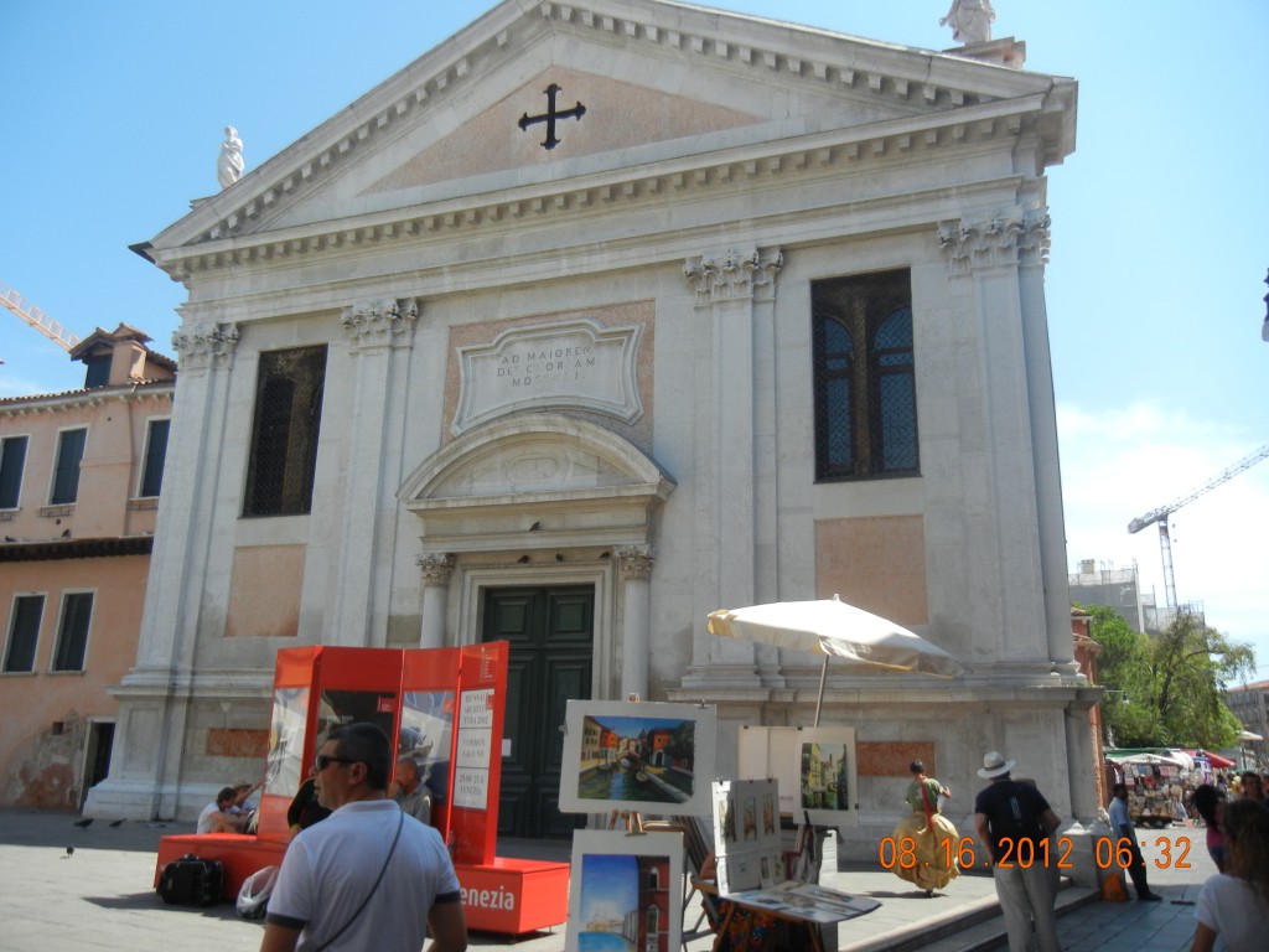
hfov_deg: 60.0
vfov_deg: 46.8
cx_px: 634
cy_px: 476
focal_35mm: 30
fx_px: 1100
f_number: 7
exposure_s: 1/250
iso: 160
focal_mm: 5.4
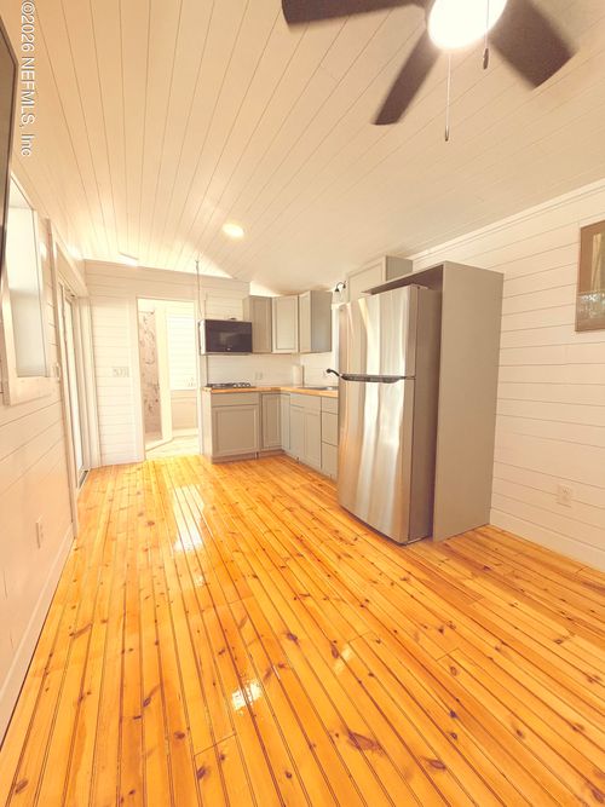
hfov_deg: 85.7
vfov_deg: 102.1
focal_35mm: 14
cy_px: 404
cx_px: 302
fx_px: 326
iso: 320
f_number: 2.2
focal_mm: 2.22
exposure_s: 1/120
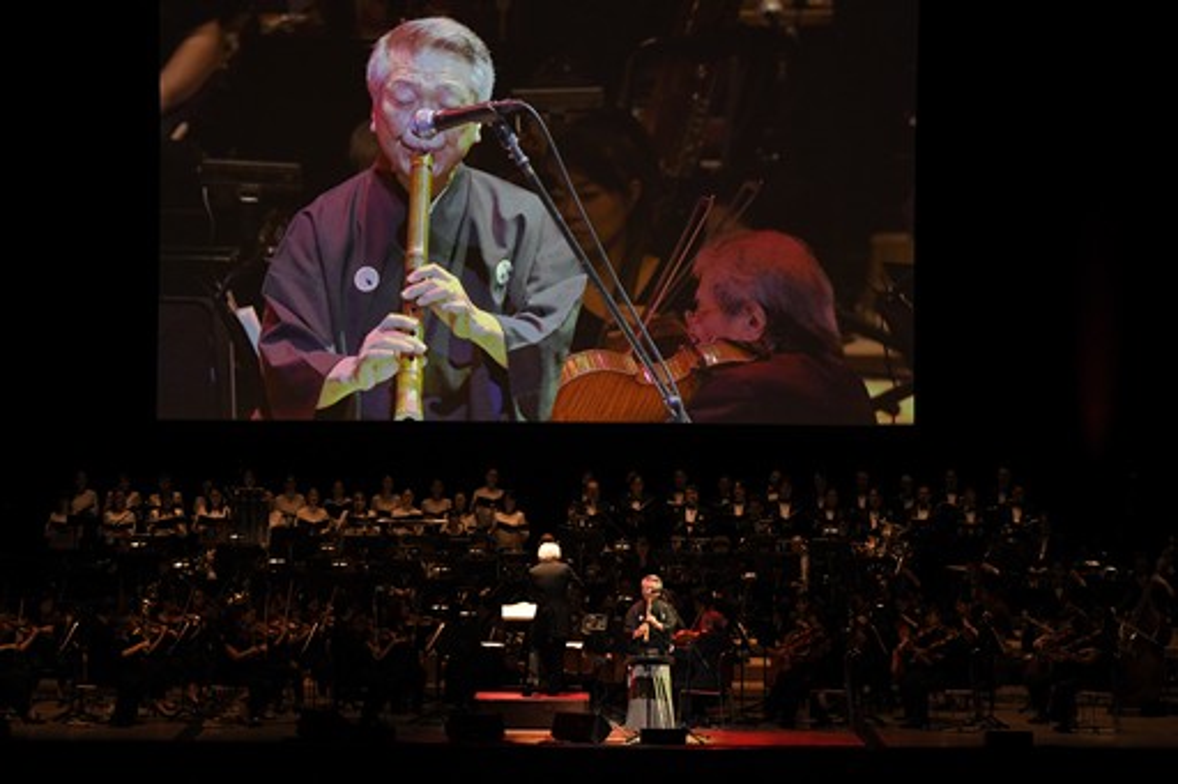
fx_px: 3925
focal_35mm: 120
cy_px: 392
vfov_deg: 11.4
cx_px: 589
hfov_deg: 17.1
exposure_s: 1/320
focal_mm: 120
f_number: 4.8
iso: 2500
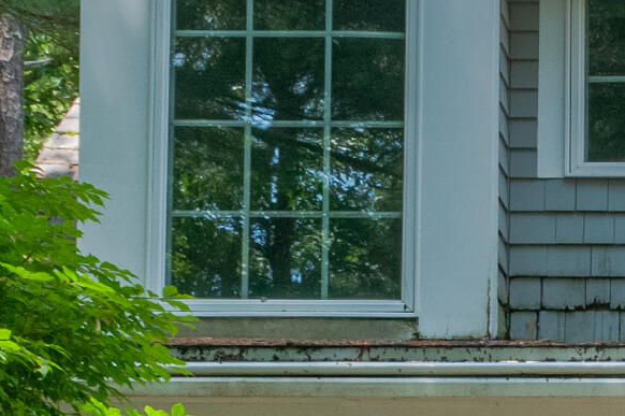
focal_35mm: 170
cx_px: 982
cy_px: 480
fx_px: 2949
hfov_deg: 11.5
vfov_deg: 8.0
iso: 400
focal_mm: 22
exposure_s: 1/80
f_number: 11
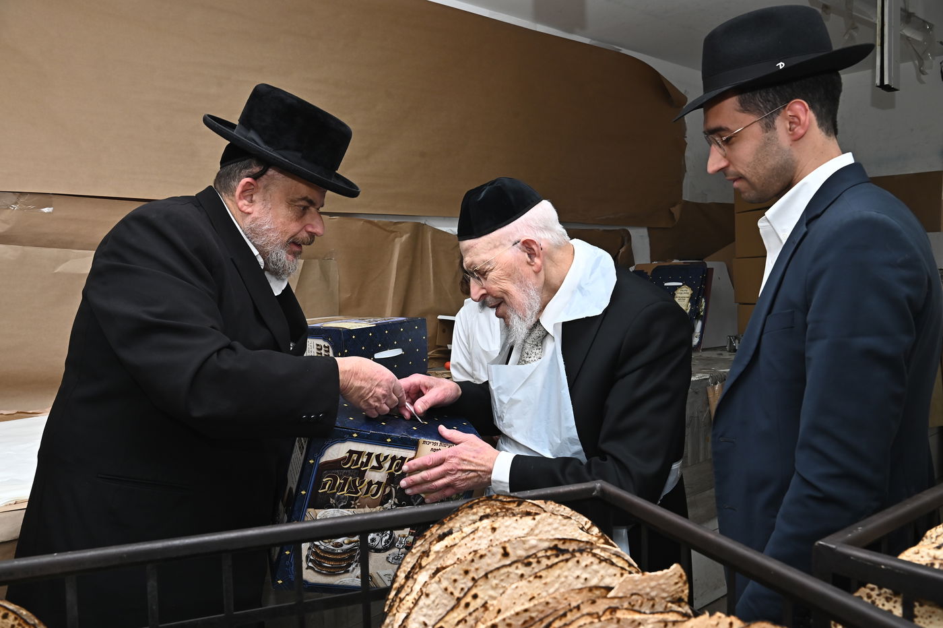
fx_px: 812
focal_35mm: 31
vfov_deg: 42.3
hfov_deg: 60.3
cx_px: 472
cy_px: 314
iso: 1000
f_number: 9
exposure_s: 1/200
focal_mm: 31
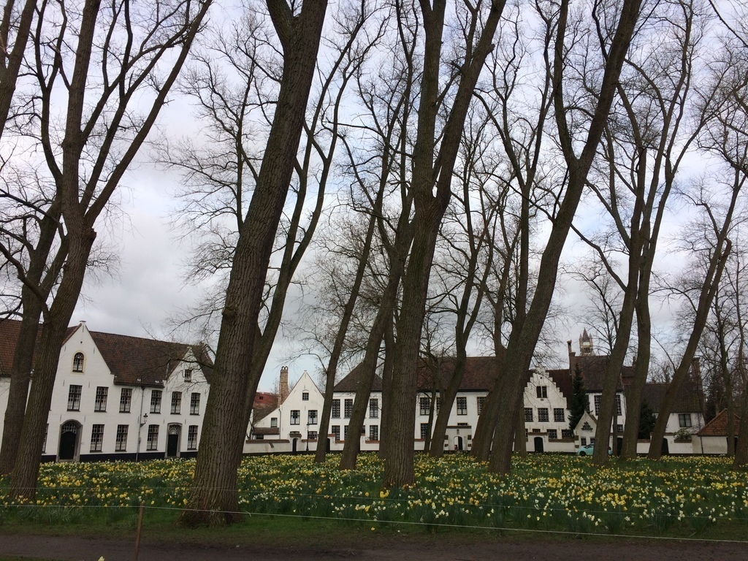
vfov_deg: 48.2
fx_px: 627
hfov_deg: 61.7
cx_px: 374
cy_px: 280
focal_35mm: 29
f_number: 2.2
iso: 32
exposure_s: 1/1642
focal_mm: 4.15
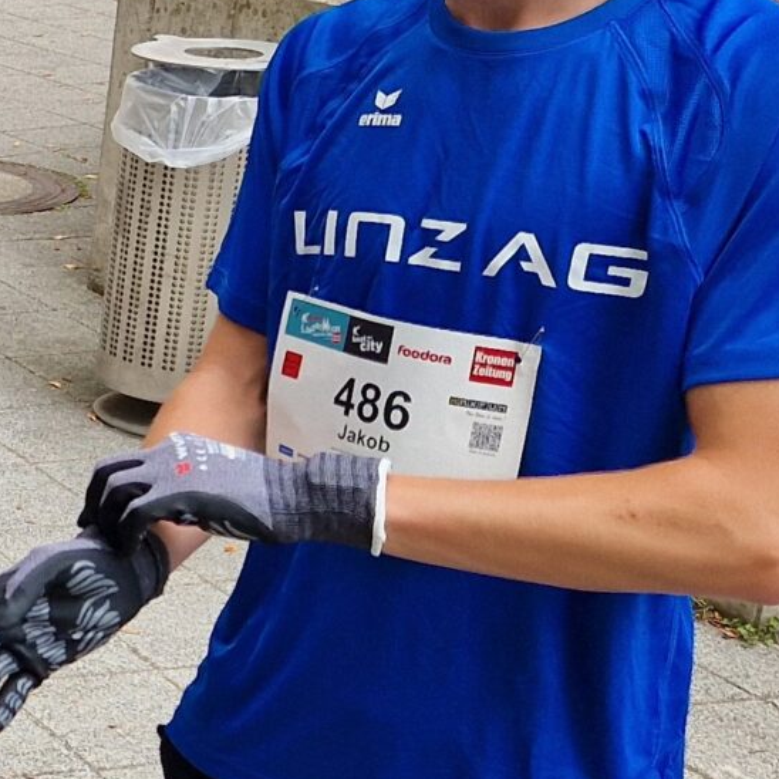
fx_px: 2419
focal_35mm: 95
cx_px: -850
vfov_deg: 18.3
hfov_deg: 14.6
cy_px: 435
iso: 50
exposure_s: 1/349
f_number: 1.8
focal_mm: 5.4
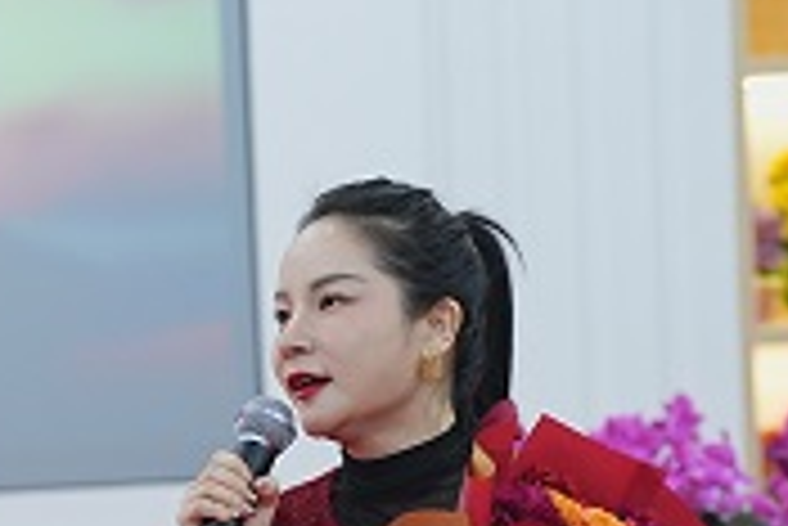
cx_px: -14
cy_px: 575
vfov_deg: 5.5
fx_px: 5477
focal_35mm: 250
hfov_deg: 8.2
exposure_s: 1/250
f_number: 2.8
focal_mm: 73
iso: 1600
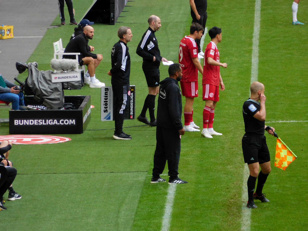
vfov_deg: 3.0
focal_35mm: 500
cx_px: 154
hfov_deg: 4.0
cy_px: 116
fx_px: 4449
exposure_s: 1/200
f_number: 6.5
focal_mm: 90
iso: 400
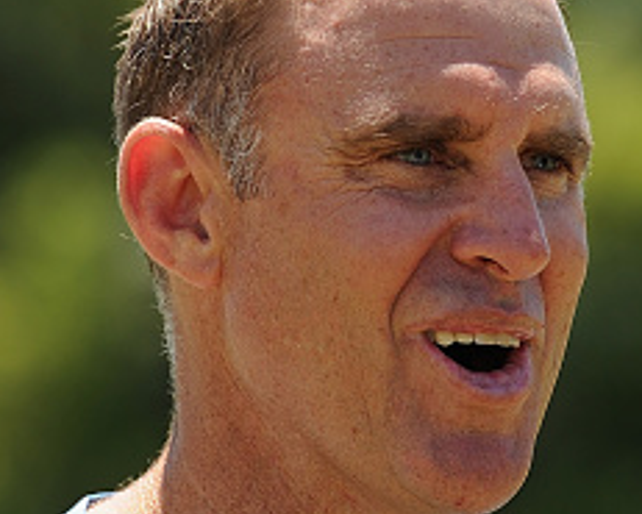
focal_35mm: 482
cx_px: 598
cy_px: 265
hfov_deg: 4.0
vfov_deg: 3.2
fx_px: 9162
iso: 200
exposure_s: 1/800
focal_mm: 200
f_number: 4
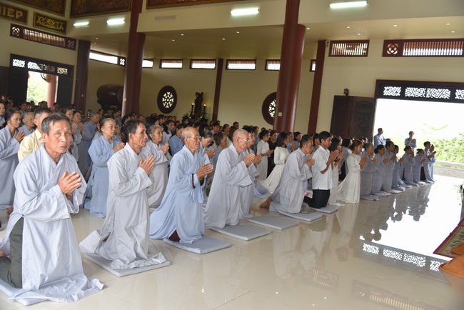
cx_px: 232
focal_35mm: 32
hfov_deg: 58.7
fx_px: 413
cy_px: 155
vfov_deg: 41.2
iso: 200
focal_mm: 32
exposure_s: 1/80
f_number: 4
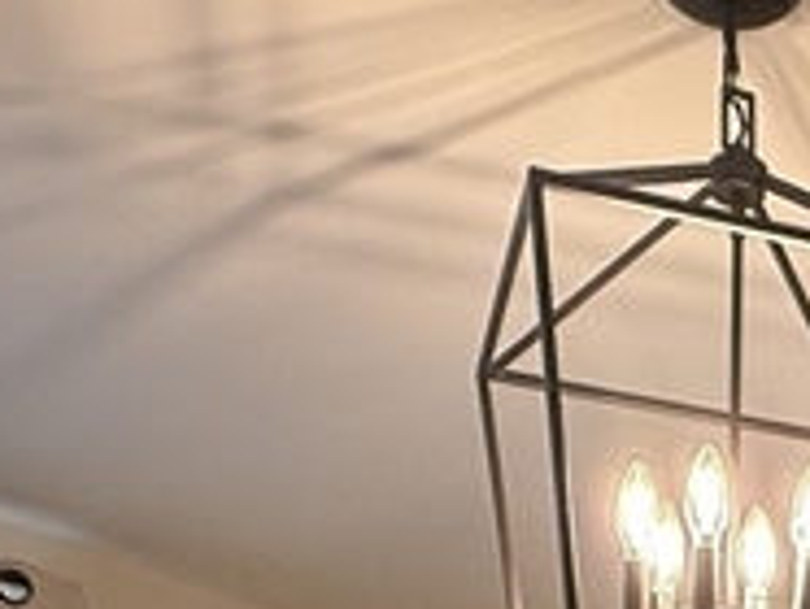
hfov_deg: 23.5
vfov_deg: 14.9
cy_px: 1283
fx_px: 1804
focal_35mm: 77
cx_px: 919
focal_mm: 2.22
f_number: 2.2
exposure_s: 1/120
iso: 250
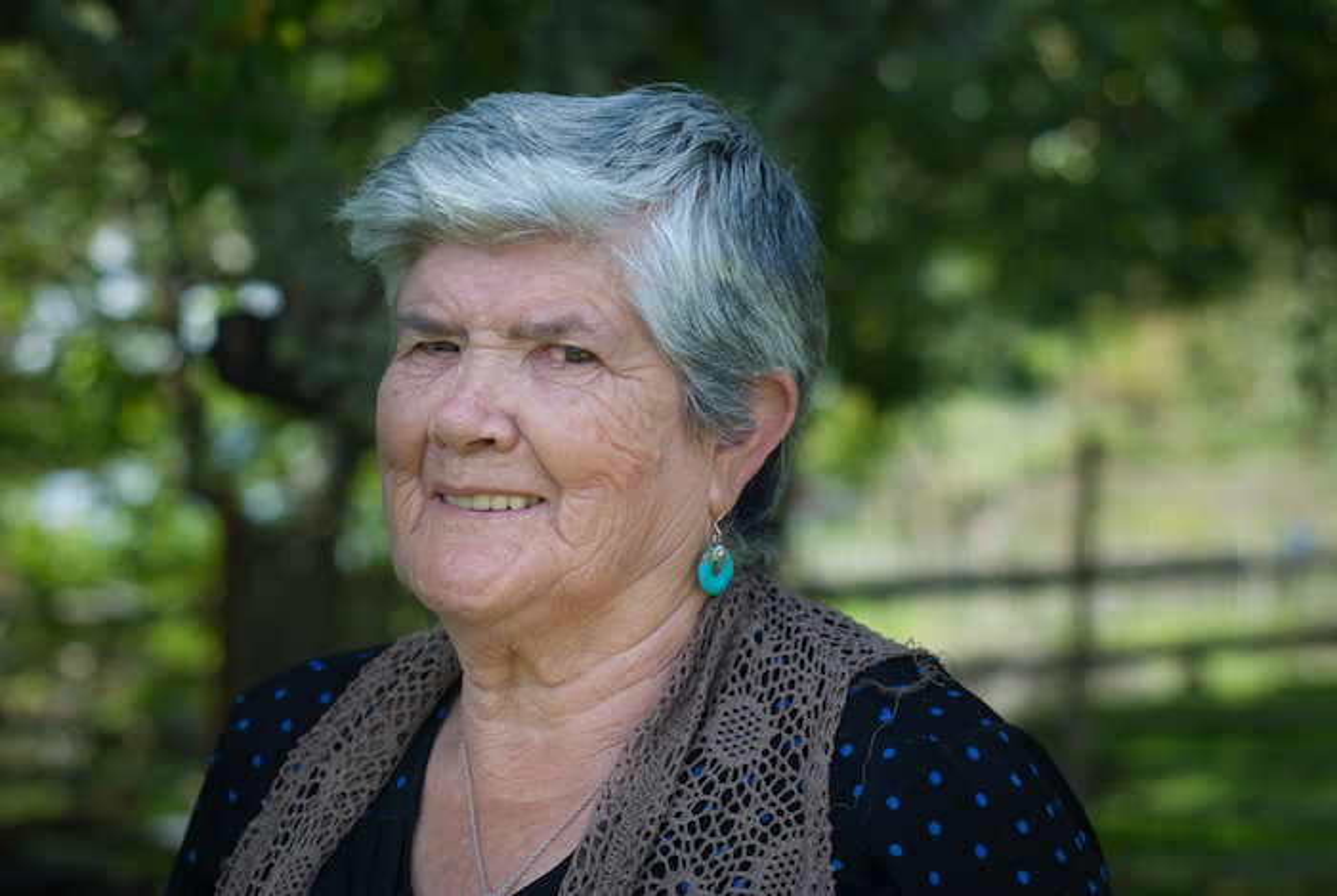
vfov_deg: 18.2
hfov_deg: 27.0
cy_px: 448
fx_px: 2789
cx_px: 668
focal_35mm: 75
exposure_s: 1/400
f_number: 2.8
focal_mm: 50
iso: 100
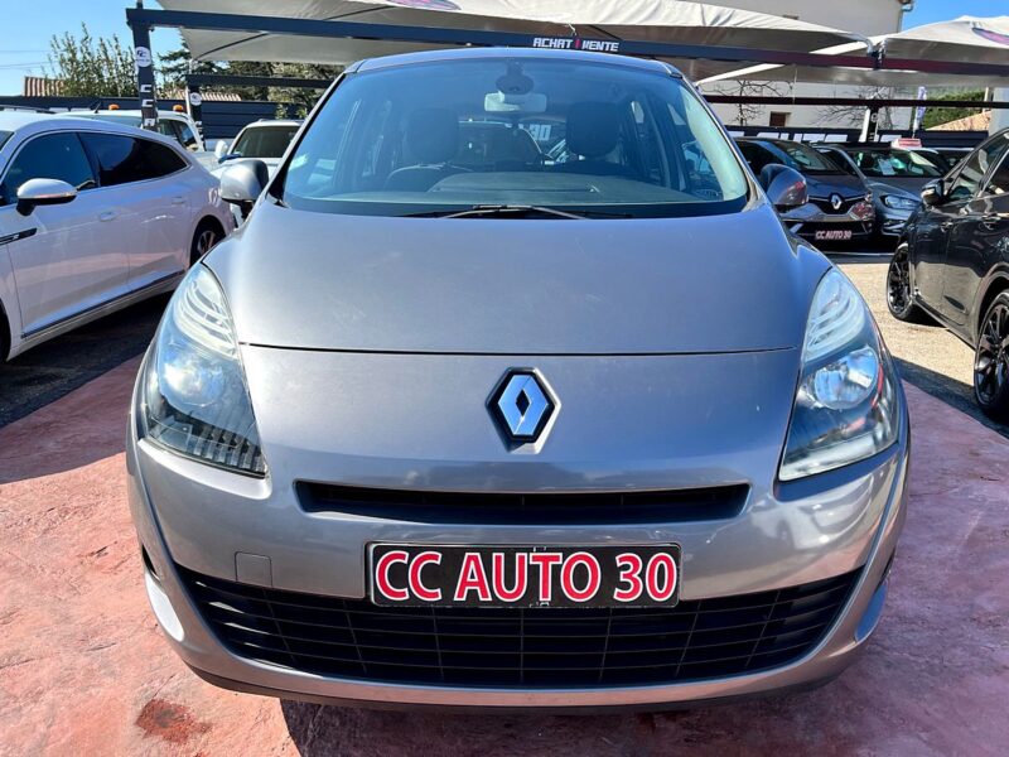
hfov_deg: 67.3
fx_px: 758
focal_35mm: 26
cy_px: 378
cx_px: 504
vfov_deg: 53.1
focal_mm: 5.7
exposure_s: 1/1838
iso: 50
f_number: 1.5
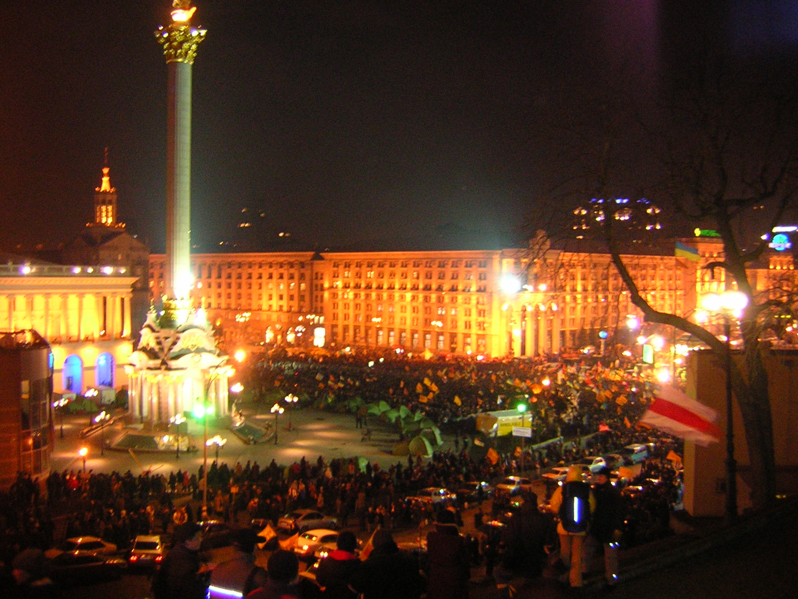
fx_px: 830
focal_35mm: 36
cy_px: 300
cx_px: 399
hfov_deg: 51.4
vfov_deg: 39.7
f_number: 2.6
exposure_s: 1/5.7
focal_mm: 4.7
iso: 400
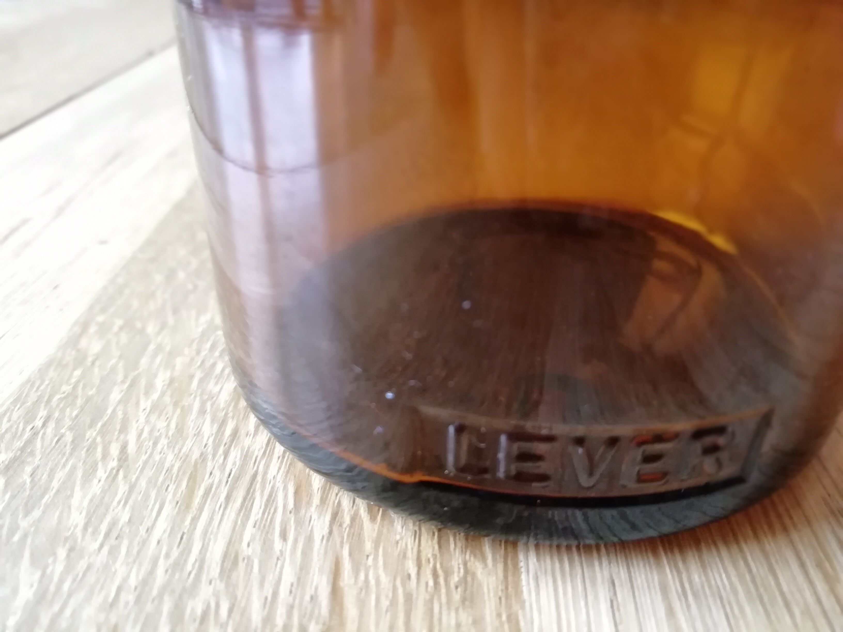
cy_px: 316
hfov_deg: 67.3
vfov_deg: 53.1
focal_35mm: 26
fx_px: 633
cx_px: 422
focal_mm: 3.21
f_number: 4
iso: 500
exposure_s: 1/16.7
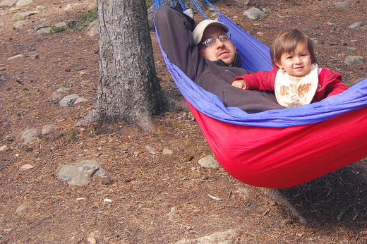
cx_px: 297
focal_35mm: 65
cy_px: 66
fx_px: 662
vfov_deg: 20.8
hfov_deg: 30.2
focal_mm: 22
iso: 400
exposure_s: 1/160
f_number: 6.3
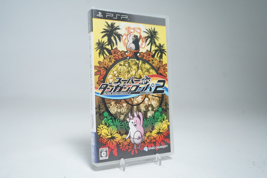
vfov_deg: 38.9
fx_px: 252
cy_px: 89
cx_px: 134
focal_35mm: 34
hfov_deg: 55.8
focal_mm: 34
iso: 1000
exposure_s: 1/40
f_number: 5
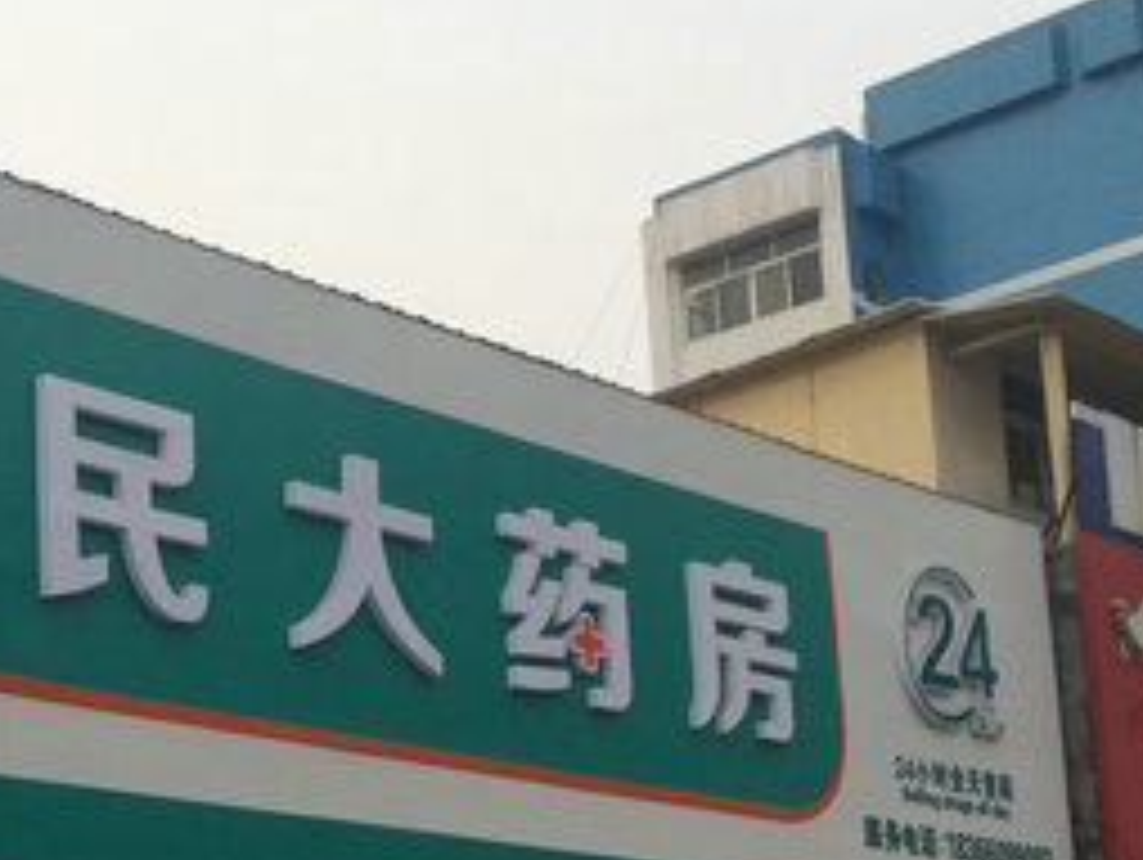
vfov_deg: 18.9
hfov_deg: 25.0
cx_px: 153
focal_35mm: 76
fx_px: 2512
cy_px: 865
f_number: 2.2
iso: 32
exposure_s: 1/423
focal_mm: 4.15
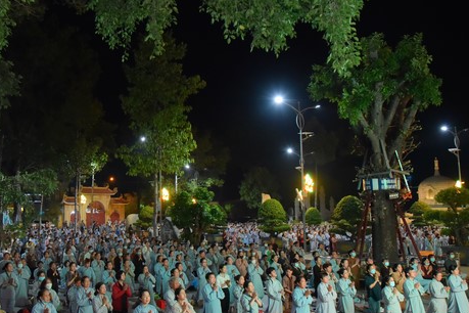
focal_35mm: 34
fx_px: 443
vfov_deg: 38.9
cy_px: 155
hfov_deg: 54.9
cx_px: 163
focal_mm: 24
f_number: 4.5
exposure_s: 1/100
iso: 3200
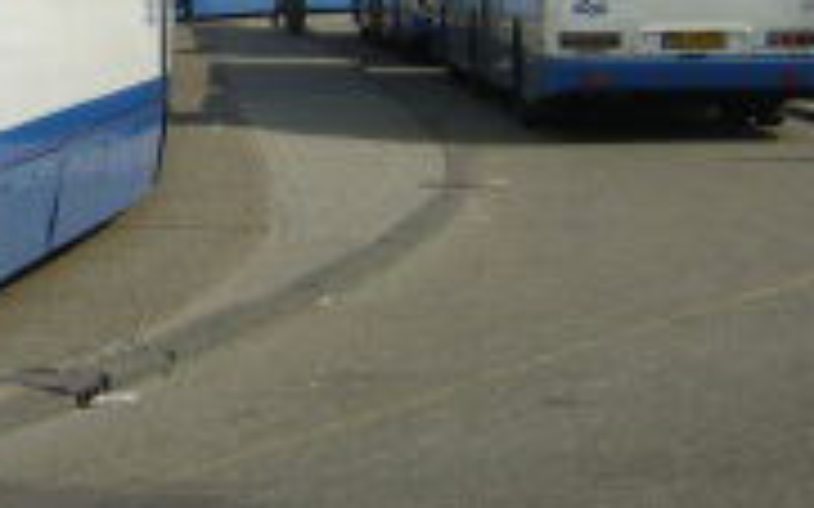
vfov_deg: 8.0
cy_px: -72
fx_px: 3593
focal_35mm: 162
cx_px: -234
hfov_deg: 12.5
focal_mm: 9.3
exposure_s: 1/792
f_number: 5.6
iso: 100
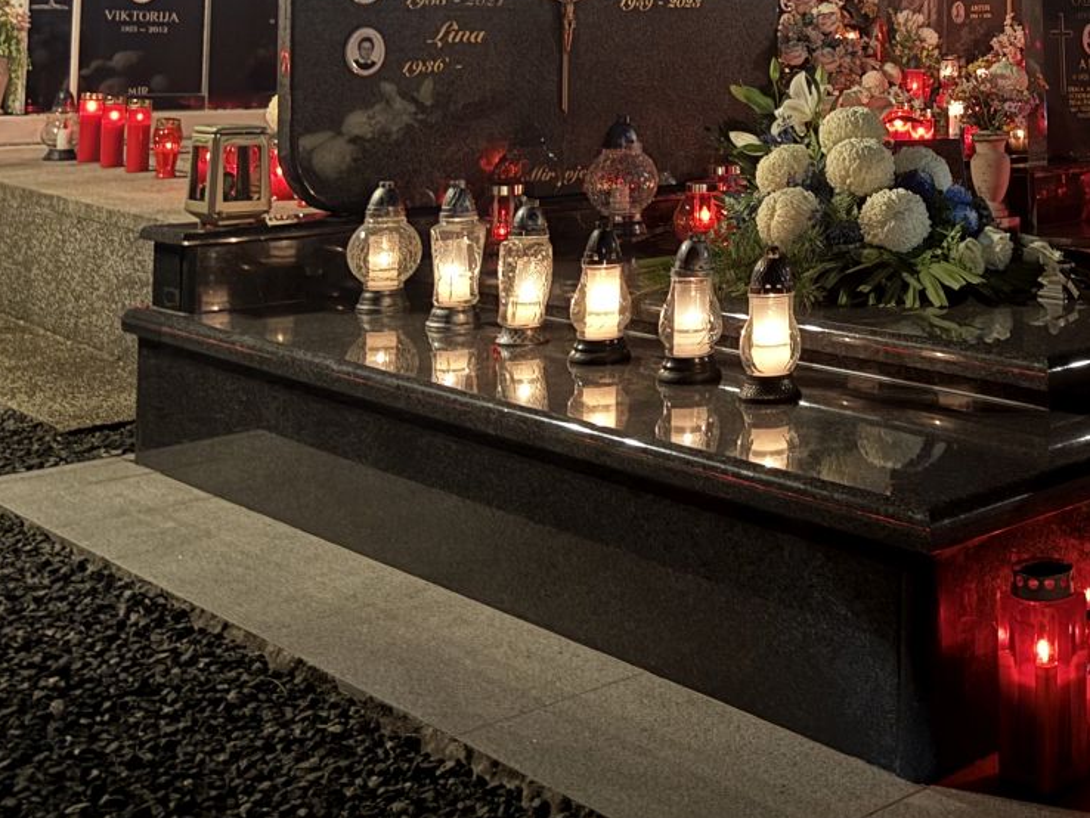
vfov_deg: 26.2
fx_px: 1638
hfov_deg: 33.8
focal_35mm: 52
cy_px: -52
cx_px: 1072
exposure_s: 1/9
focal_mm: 6.76
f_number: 1.78
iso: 1250
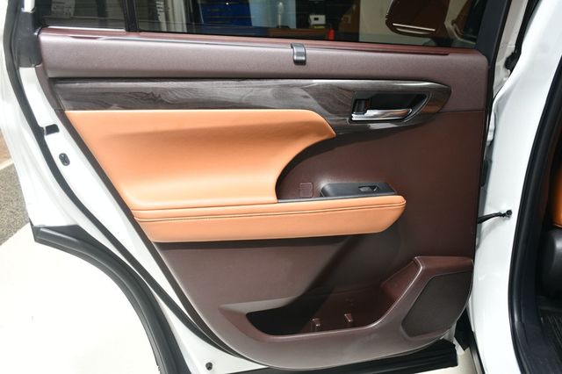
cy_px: 187
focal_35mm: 34
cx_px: 281
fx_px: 530
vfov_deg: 38.8
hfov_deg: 55.8
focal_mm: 23
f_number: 5.6
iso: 100
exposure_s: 1/160
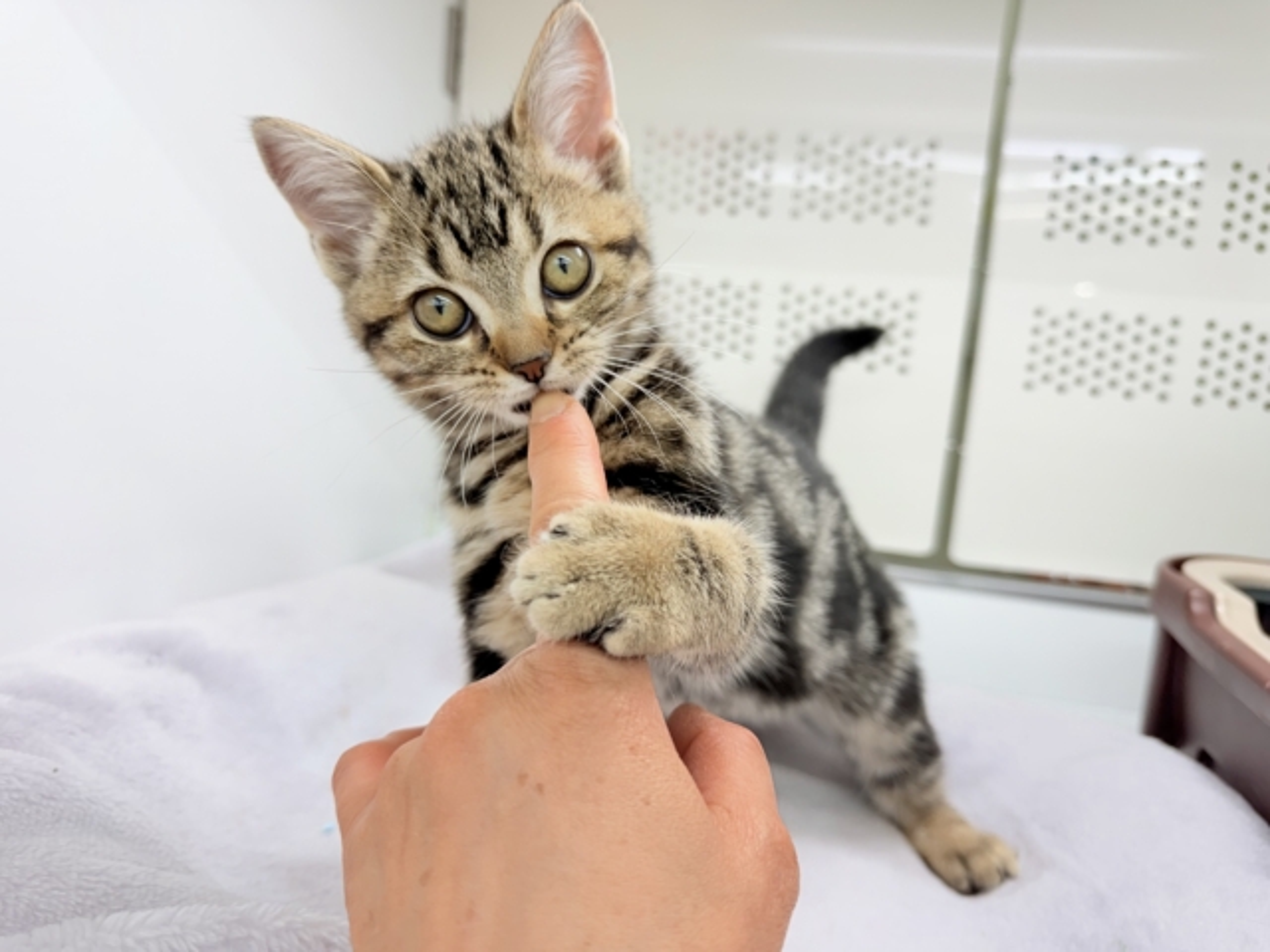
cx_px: 635
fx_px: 881
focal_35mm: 24
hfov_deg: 71.6
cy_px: 476
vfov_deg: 56.8
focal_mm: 6.76
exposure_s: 1/100
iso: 50
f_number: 1.78
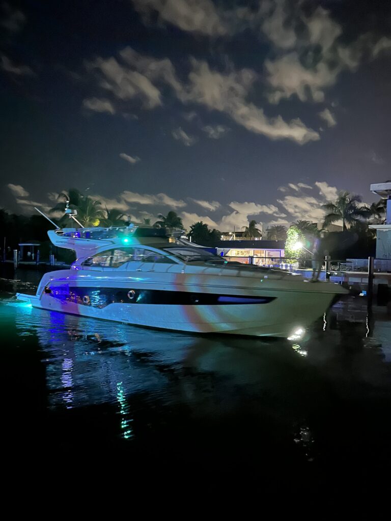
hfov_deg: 56.8
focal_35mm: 24
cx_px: 196
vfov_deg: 71.6
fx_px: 361
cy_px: 260
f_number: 1.78
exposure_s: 1/9
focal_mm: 6.86
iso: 3200
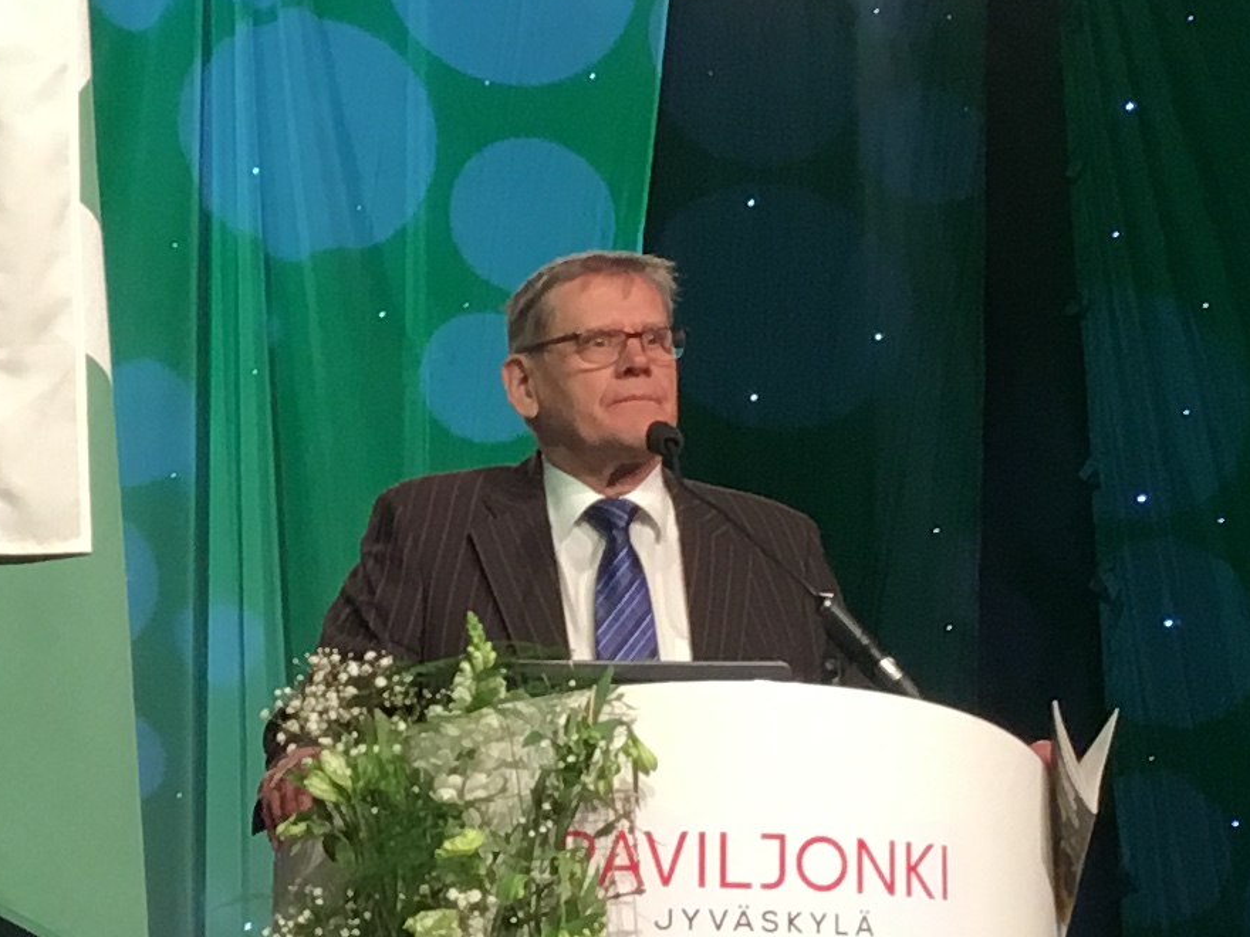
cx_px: 413
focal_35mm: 115
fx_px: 4153
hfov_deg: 17.1
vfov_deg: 12.9
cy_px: 471
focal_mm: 3.3
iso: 64
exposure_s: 1/33
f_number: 2.4
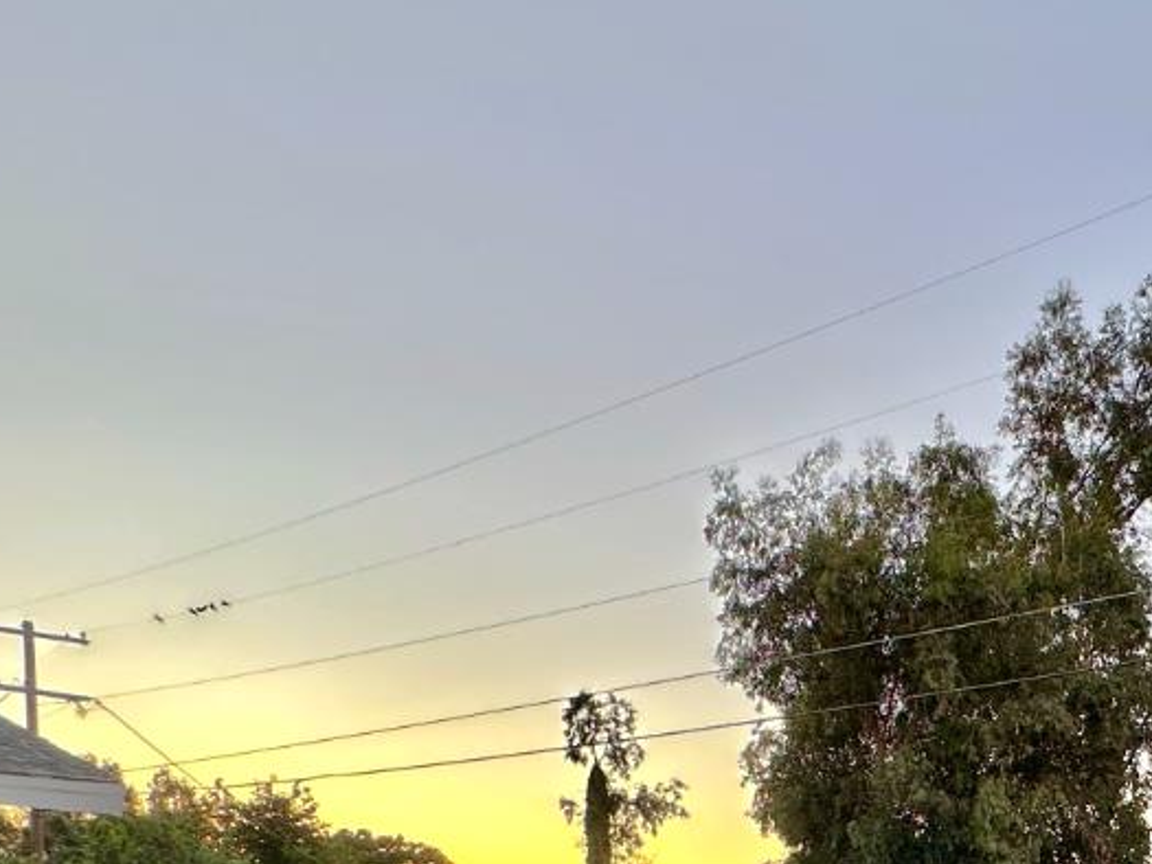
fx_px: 1331
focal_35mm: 40
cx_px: 1049
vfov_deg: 30.3
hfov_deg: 42.7
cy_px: 1049
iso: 50
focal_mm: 2.22
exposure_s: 1/121
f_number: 2.2
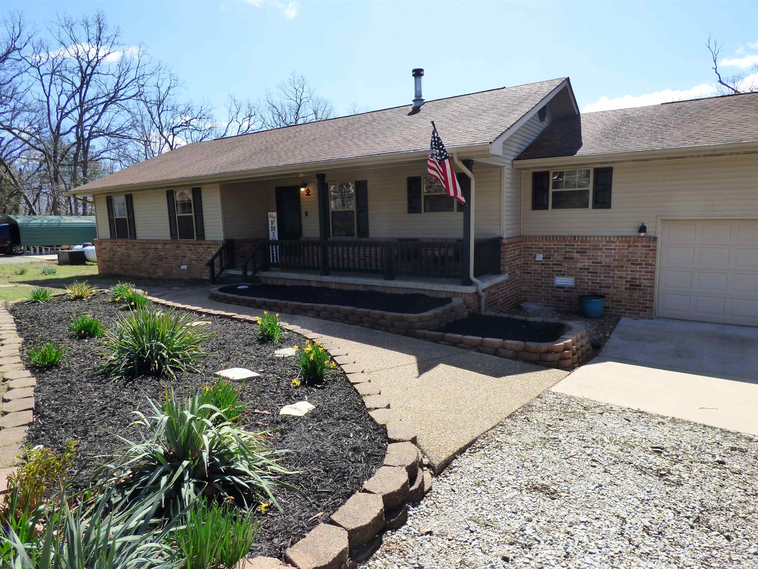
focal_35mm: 20
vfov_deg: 66.0
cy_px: 284
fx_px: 438
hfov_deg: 81.7
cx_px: 379
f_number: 3.5
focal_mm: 3.58
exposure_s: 1/800
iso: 200
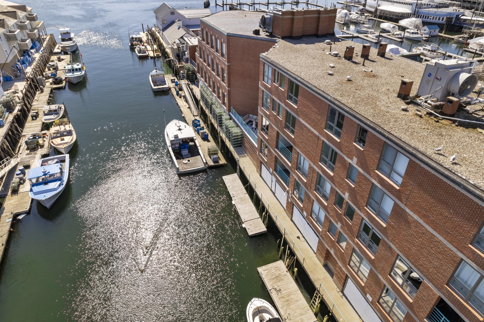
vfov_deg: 57.2
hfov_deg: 78.6
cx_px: 242
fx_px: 296
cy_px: 161
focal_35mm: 22
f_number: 2.8
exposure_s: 1/90
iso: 100
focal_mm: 8.38
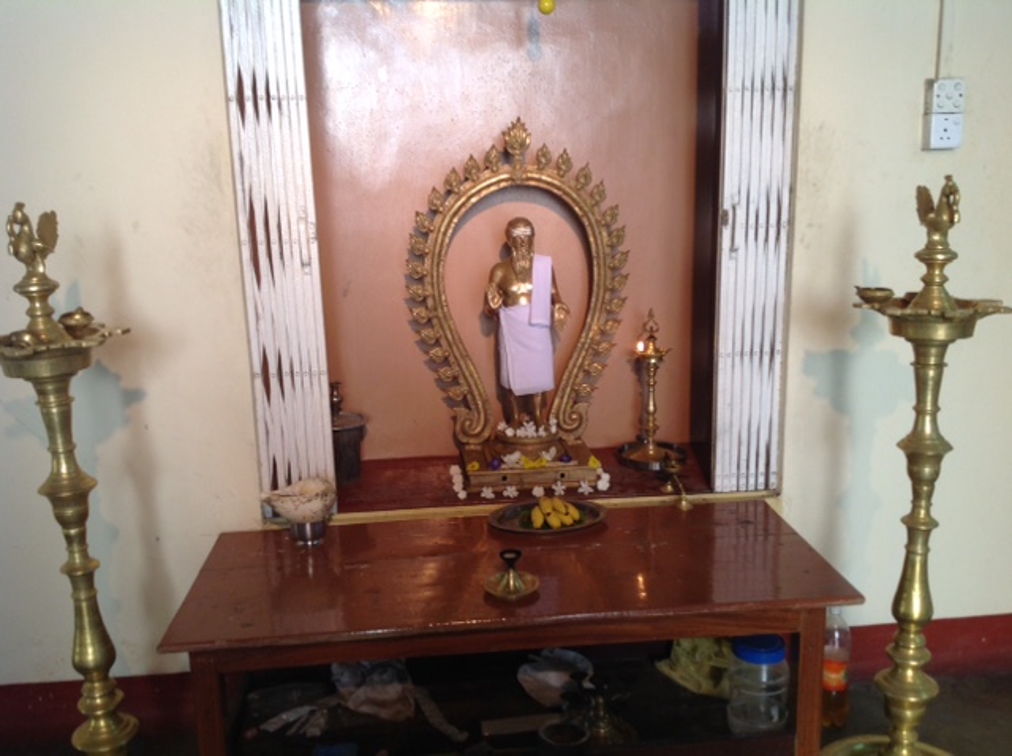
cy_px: 378
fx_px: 1022
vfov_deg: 40.6
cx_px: 506
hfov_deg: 52.7
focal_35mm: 35
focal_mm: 4.28
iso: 64
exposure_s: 1/15
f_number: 2.4
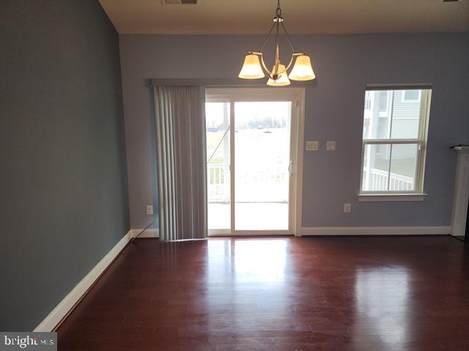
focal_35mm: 23
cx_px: 234
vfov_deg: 58.9
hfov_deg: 73.9
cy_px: 176
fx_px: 312
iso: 40
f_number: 1.8
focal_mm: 6.4
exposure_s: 1/60
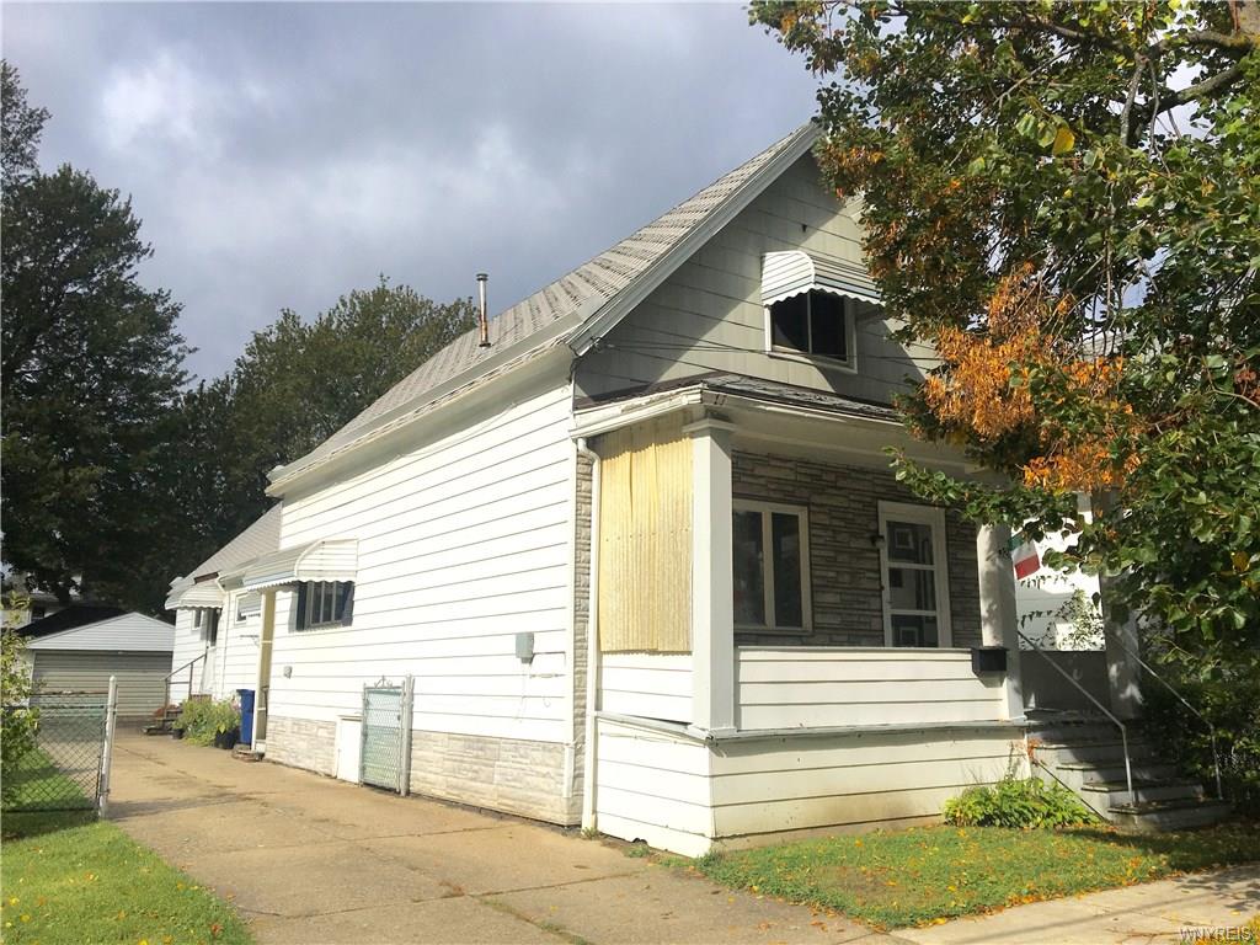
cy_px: 472
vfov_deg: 48.2
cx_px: 630
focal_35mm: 29
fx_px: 1056
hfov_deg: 61.7
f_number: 2.2
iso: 25
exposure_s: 1/4274
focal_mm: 4.15
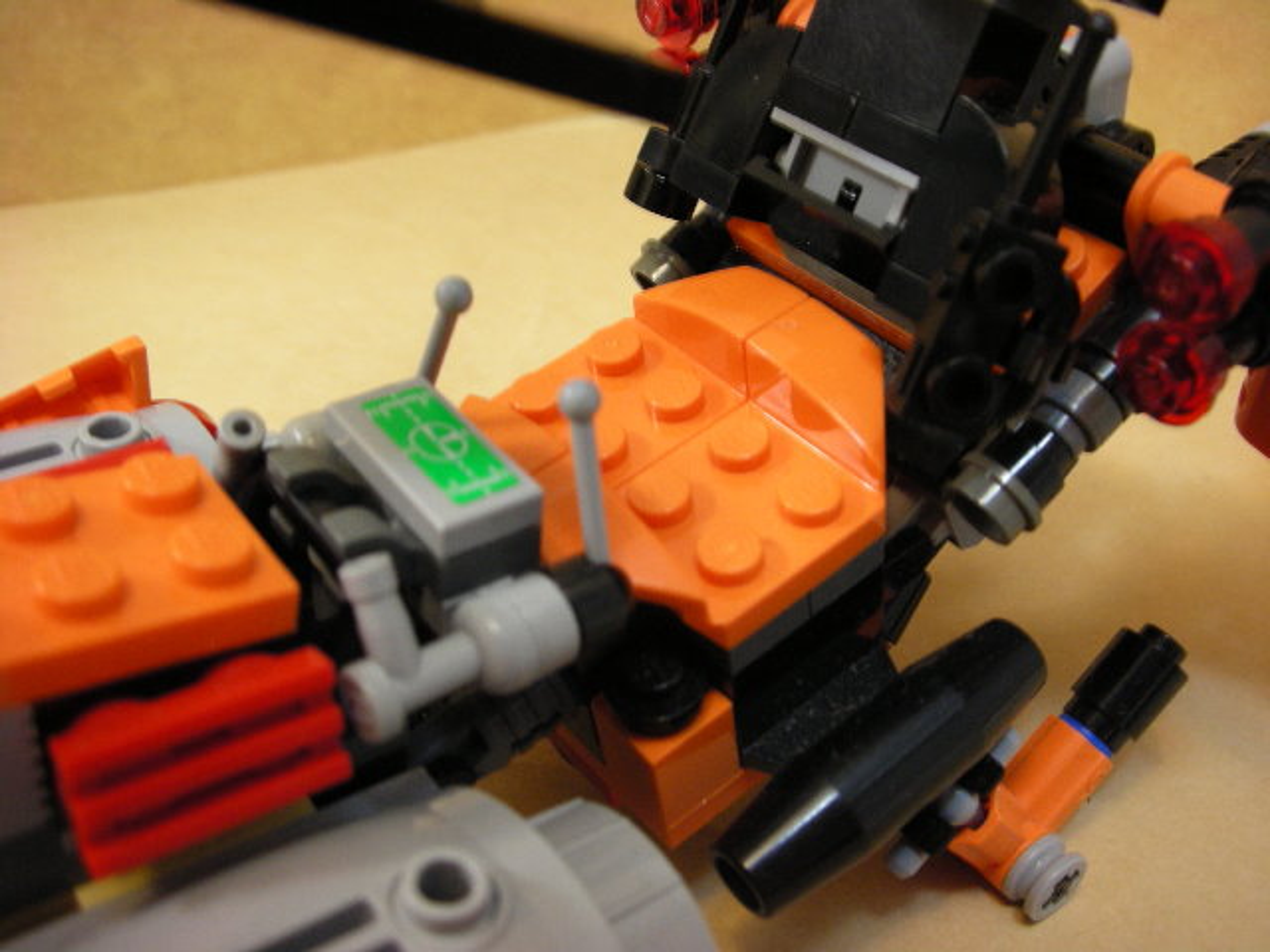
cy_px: 476
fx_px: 1284
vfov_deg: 40.7
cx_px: 635
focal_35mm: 35
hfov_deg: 52.6
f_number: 3
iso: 177
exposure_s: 1/3.9
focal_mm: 5.8
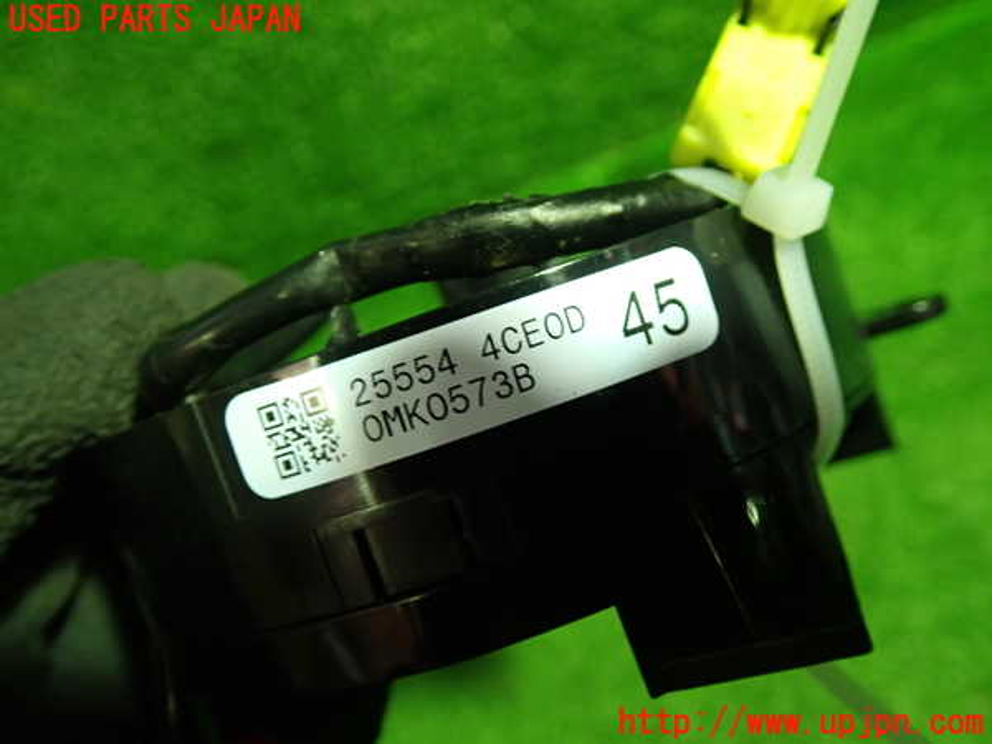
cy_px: 372
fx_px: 860
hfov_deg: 60.0
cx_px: 496
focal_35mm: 30
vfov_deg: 46.8
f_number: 2.3
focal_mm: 5.4
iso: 320
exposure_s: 1/30
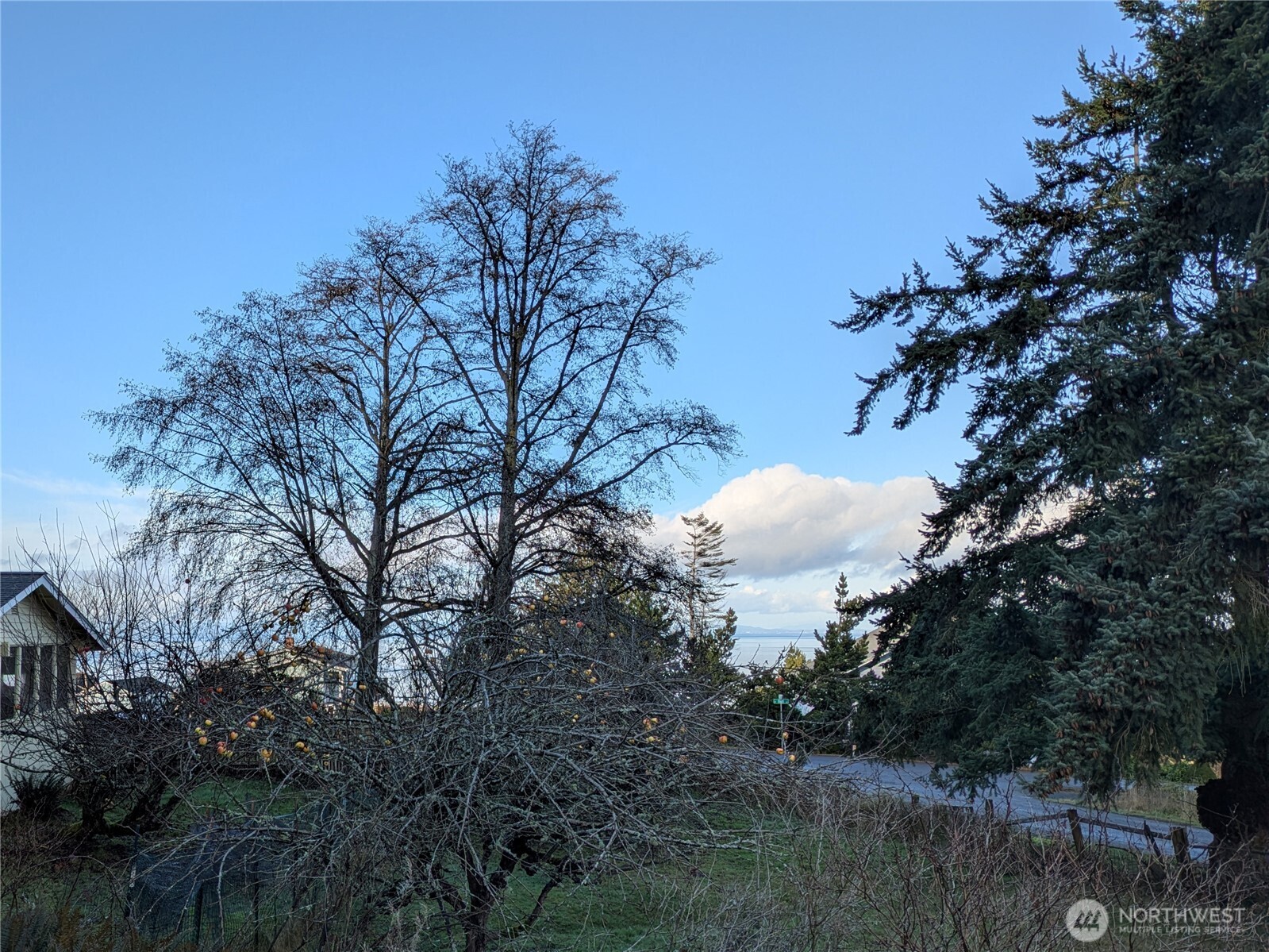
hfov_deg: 69.4
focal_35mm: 25
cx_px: 634
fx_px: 916
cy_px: 476
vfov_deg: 54.9
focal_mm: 5.43
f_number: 1.89
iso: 50
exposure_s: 1/1653
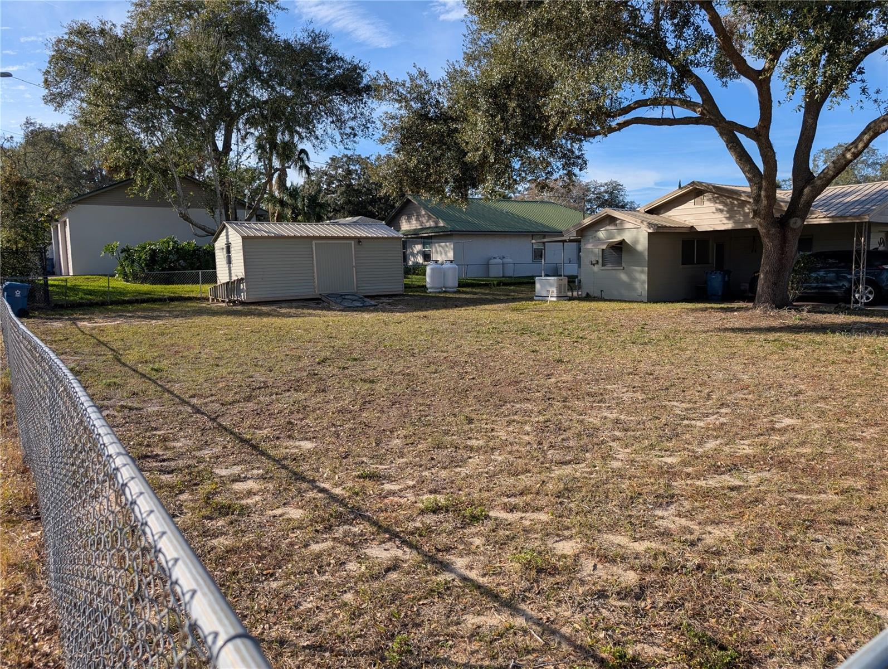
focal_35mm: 24
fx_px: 617
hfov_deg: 71.5
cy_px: 334
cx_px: 444
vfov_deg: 56.9
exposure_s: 1/962
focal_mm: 6.9
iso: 22
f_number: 1.68
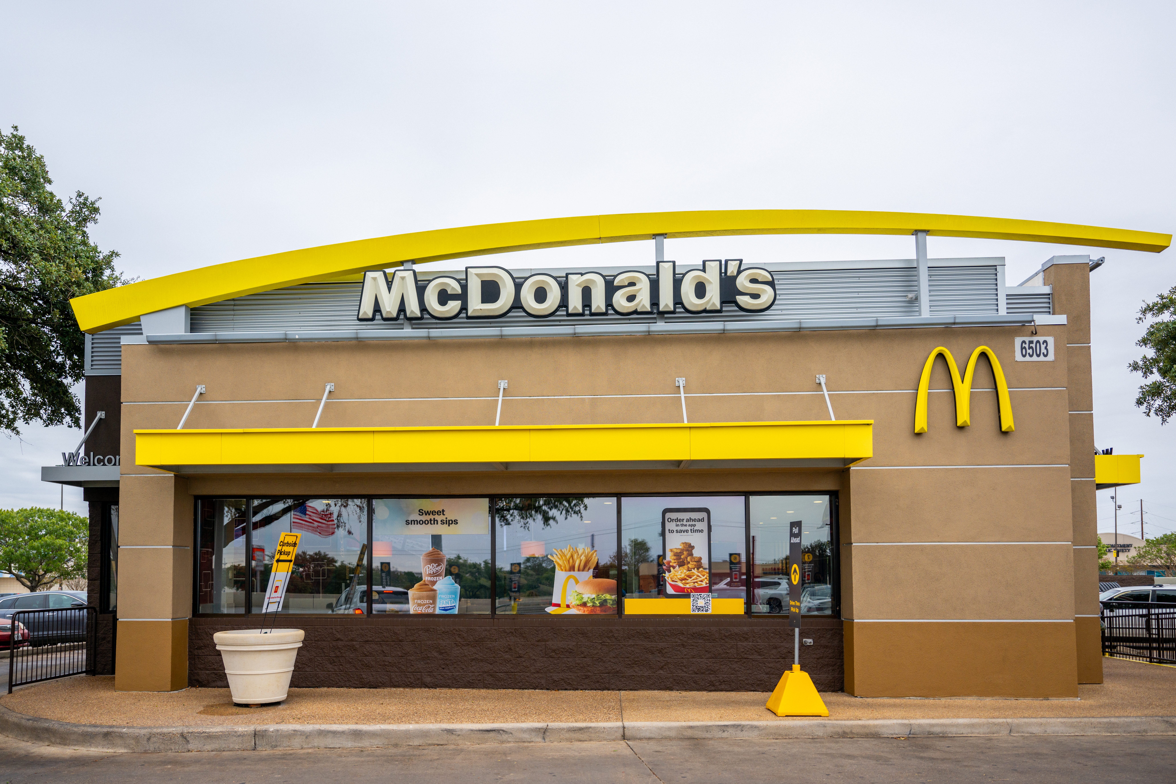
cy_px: 392
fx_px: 833
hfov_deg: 70.4
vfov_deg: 50.4
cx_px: 588
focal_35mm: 26
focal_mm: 25.5
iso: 64
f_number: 2.8
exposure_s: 1/500
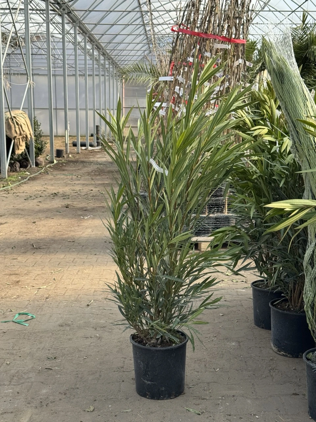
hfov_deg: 30.3
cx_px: 158
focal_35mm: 48
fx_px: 584
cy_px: 211
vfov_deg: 39.7
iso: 64
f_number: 1.78
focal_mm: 6.76
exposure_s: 1/854
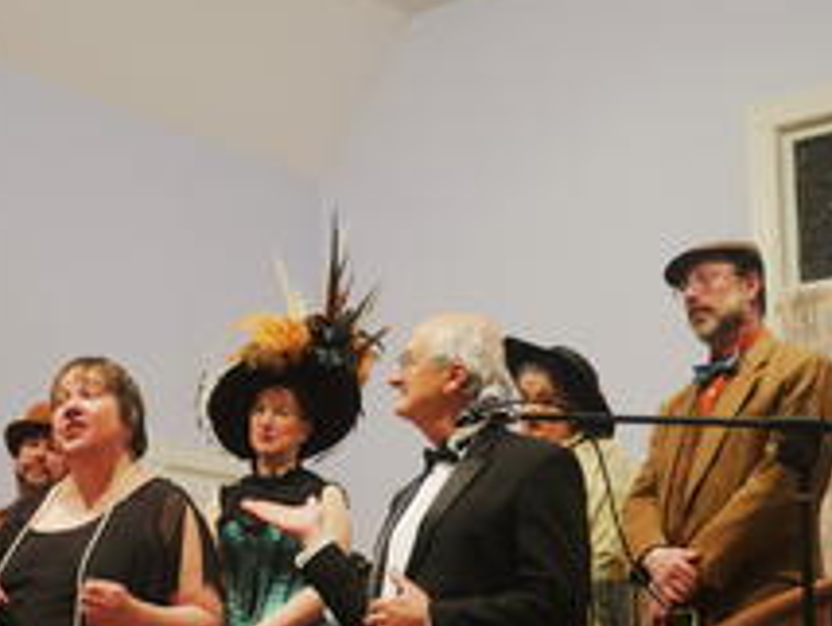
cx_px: 229
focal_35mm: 84
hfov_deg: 23.1
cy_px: 513
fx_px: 2021
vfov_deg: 17.4
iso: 500
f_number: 1.7
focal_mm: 20
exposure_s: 1/60
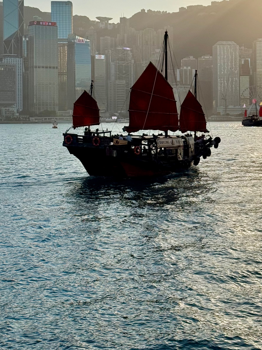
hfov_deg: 17.8
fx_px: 828
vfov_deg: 23.7
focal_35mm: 82
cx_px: 221
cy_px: 101
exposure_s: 1/11364
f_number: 1.78
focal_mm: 6.76
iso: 50
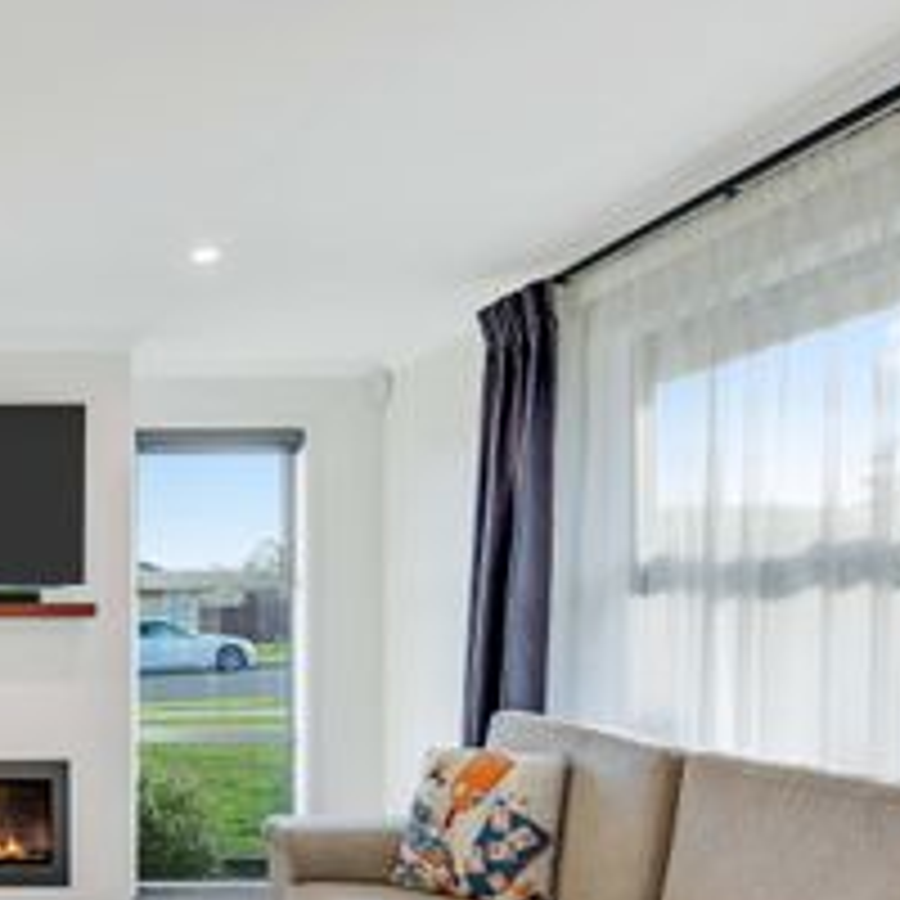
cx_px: -72
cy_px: 619
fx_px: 1059
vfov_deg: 45.2
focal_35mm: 36
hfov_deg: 38.7
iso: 200
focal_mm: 18
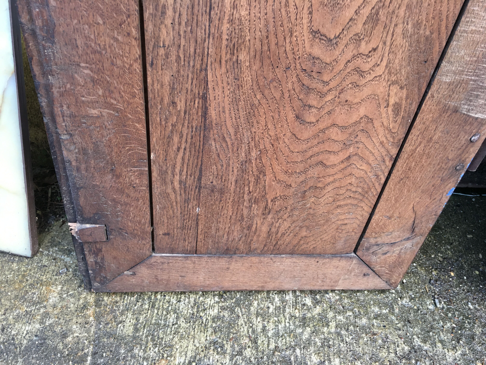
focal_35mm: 29
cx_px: 243
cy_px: 182
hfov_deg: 61.7
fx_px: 407
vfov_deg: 48.2
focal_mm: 4.15
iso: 64
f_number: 2.2
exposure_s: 1/33
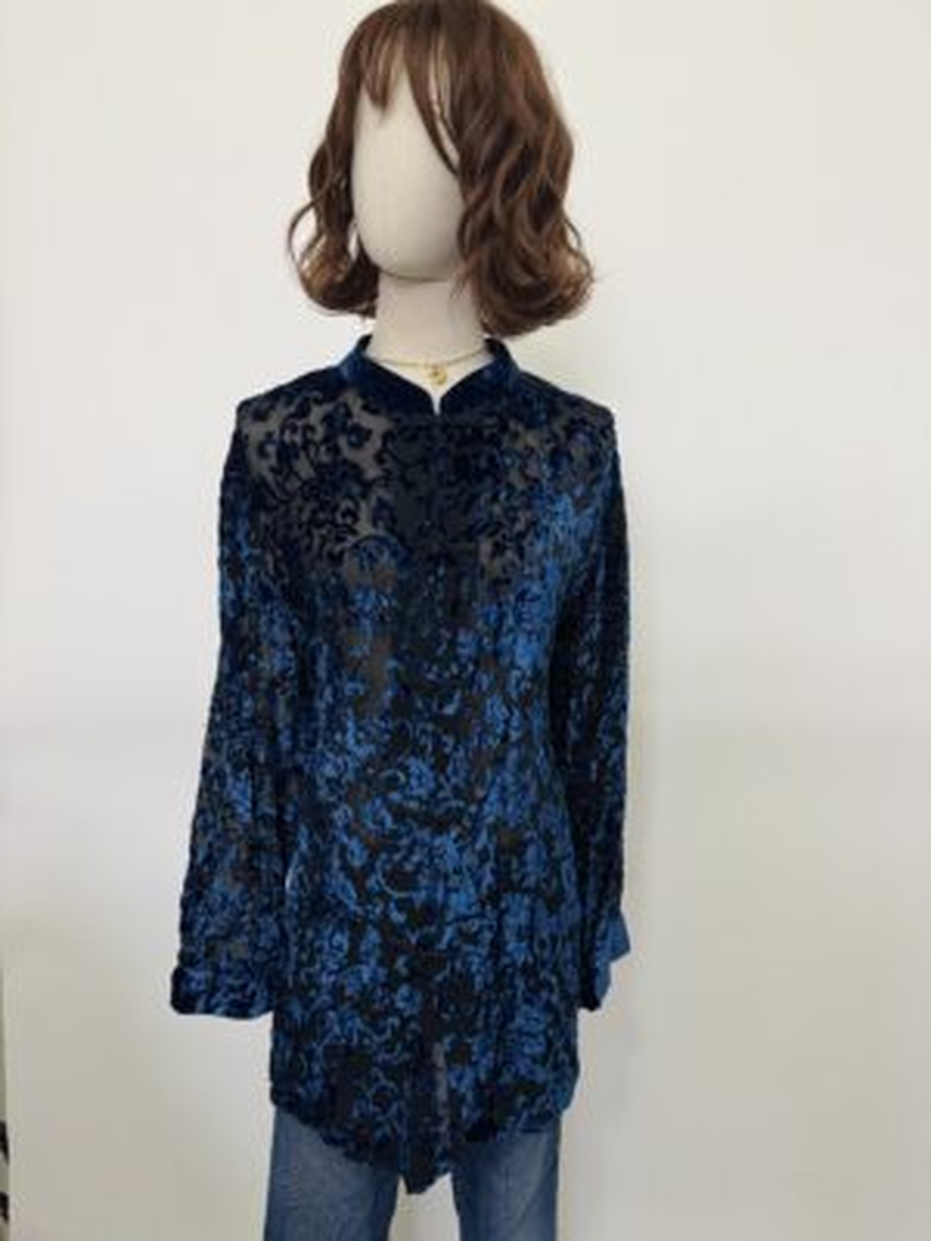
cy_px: 620
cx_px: 466
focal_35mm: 24
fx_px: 861
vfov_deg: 71.6
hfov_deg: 56.8
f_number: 1.78
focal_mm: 6.76
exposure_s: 1/60
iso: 320
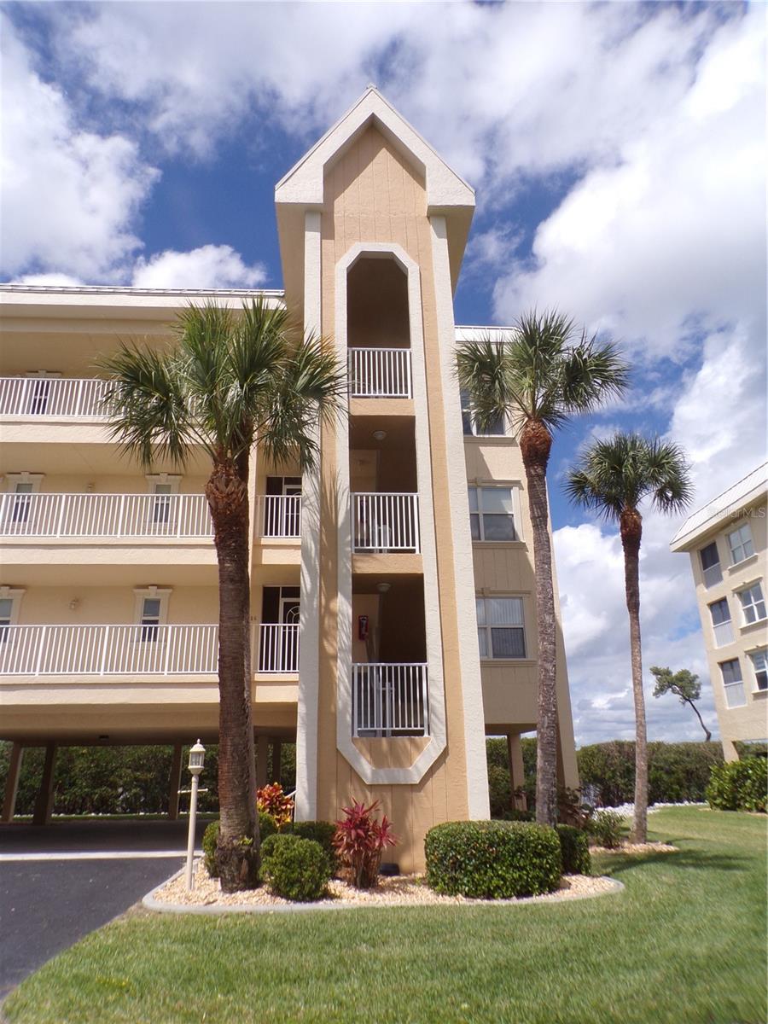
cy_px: 512
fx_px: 710
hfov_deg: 56.8
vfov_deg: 71.6
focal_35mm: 24
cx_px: 384
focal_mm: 4.3
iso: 80
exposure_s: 1/480
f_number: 5.8
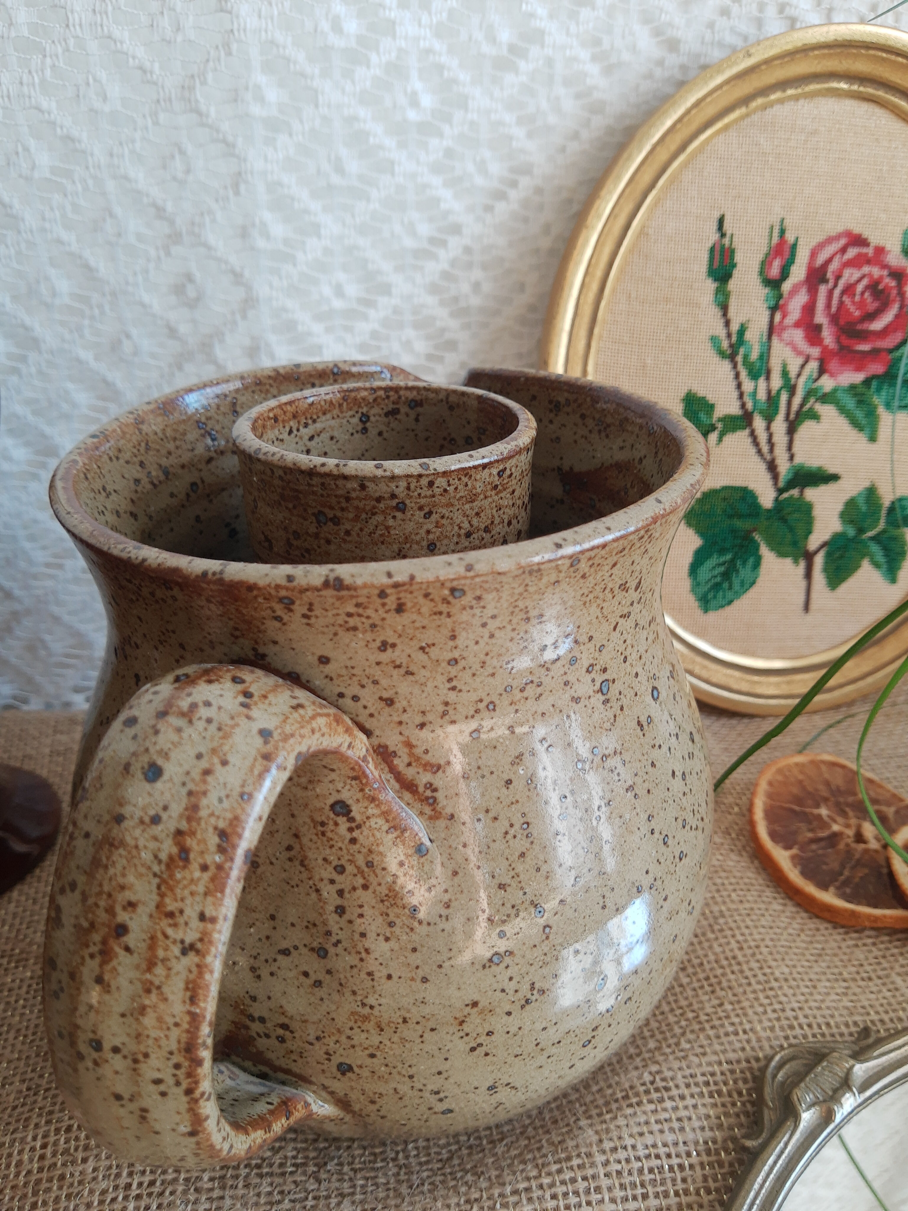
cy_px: 606
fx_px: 909
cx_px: 454
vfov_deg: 67.3
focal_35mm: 26
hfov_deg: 53.1
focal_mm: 3.95
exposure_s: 1/100
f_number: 1.8
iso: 71
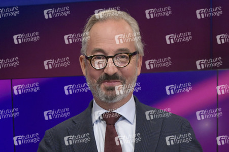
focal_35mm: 36
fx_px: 229
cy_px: 76
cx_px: 114
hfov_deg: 53.2
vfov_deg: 36.8
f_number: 5.6
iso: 1600
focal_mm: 36
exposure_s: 1/250
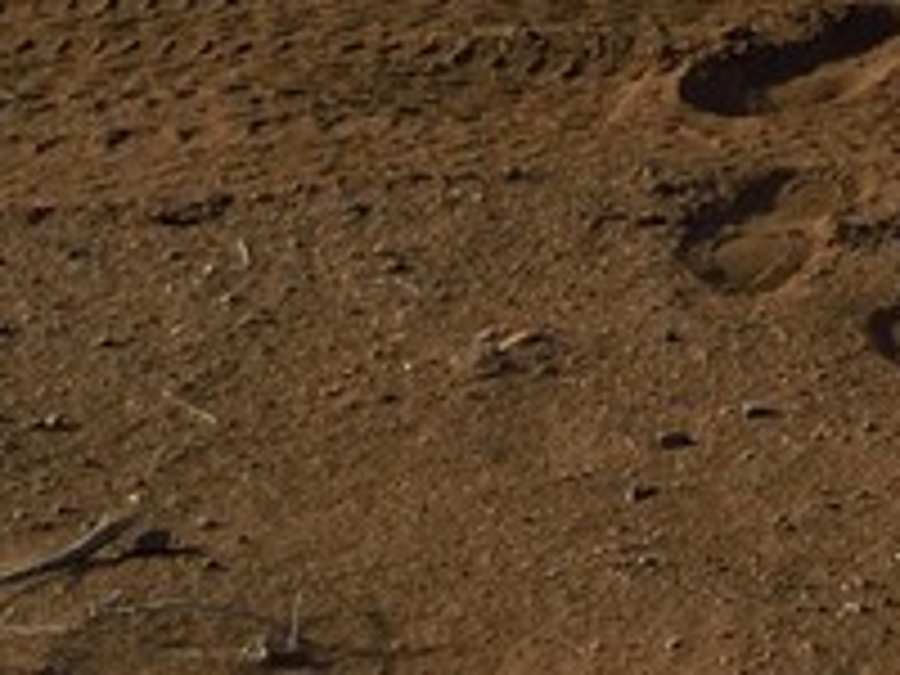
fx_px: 4810
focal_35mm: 185
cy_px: -1606
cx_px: 2876
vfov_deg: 6.9
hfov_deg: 8.5
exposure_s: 1/250
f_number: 13
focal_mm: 24
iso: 200
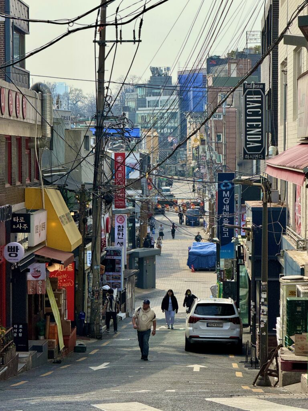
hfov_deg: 12.3
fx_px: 1424
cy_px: 206
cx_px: 154
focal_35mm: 120
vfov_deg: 16.4
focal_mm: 15.66
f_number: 2.8
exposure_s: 1/2212
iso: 50
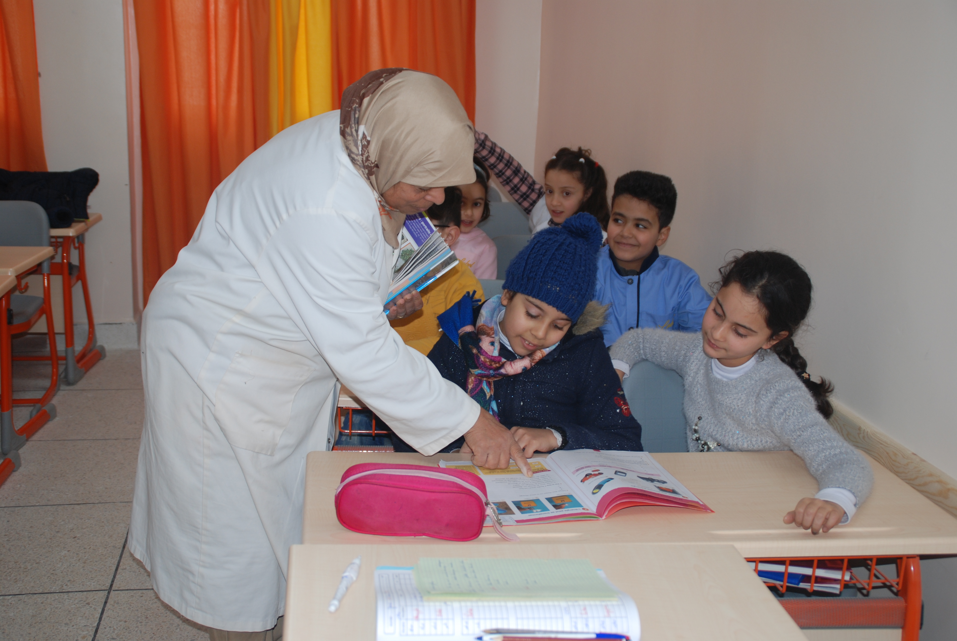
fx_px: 1118
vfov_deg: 32.0
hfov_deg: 46.3
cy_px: 320
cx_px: 478
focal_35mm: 42
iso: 200
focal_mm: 28
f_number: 4
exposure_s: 1/60
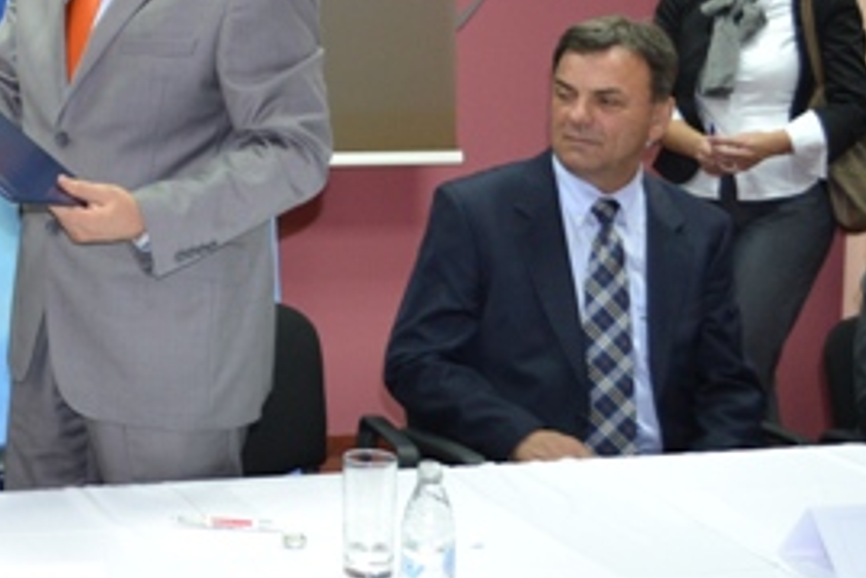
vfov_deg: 15.7
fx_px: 2070
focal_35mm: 86
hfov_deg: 22.3
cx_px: -81
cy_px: 73
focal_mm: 24
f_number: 4
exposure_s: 1/60
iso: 1000
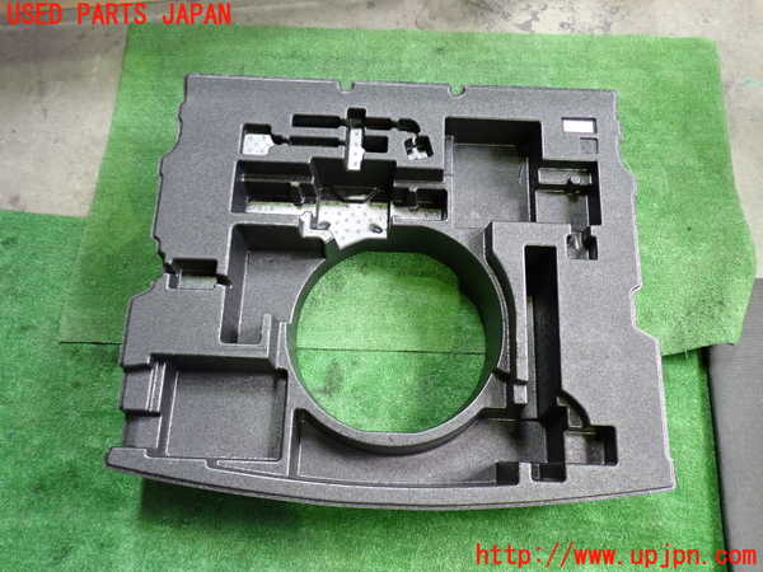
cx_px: 382
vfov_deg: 46.8
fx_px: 661
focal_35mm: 30
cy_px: 286
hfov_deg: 60.0
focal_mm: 5.4
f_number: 2.3
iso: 320
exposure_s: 1/30
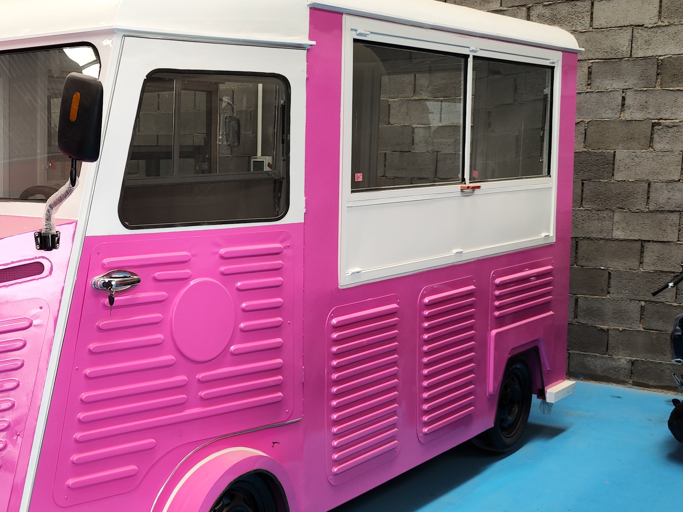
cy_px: 277
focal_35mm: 48
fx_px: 947
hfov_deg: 37.5
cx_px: 93
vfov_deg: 30.3
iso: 256
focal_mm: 6.92
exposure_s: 1/100
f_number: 1.9
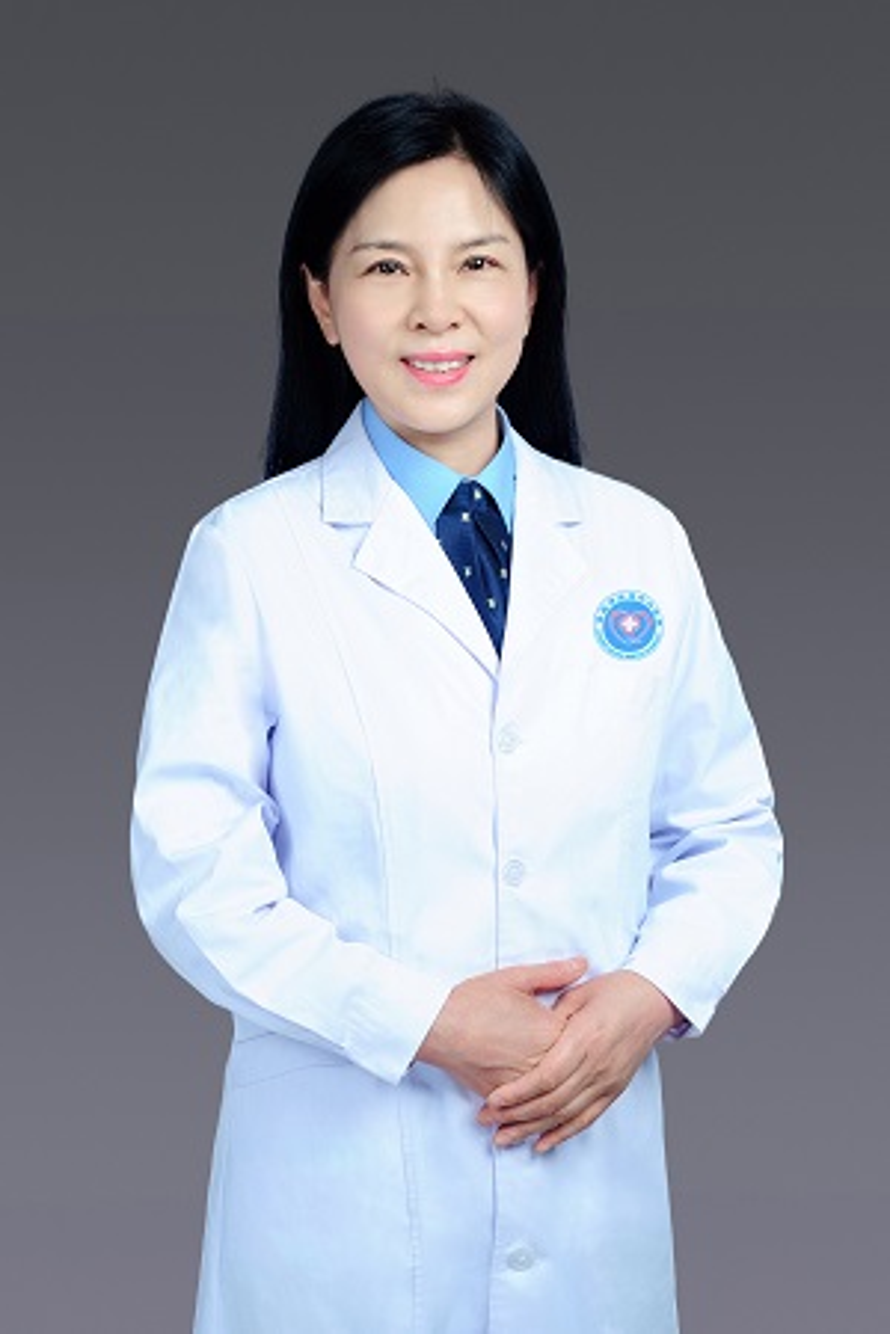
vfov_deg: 39.6
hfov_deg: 27.0
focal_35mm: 50
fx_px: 1854
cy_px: 667
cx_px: 445
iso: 200
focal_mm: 50
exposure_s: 1/125
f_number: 10
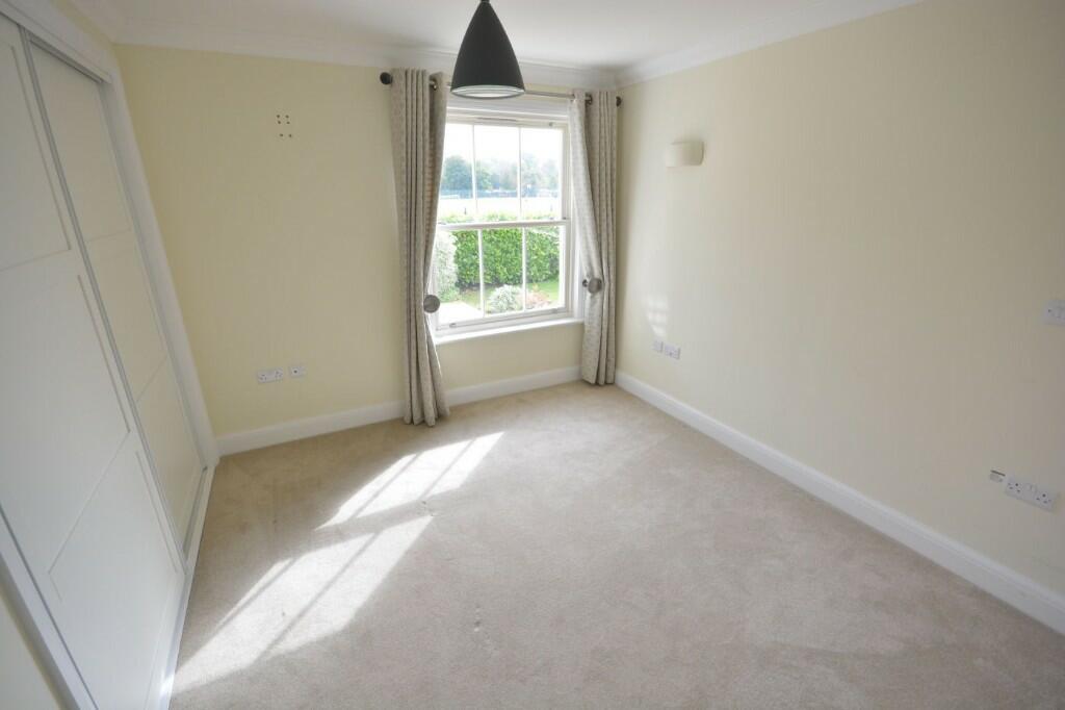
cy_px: 355
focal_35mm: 15
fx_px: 444
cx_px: 532
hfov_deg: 100.4
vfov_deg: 77.3
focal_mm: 10
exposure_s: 1/80
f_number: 8
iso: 400
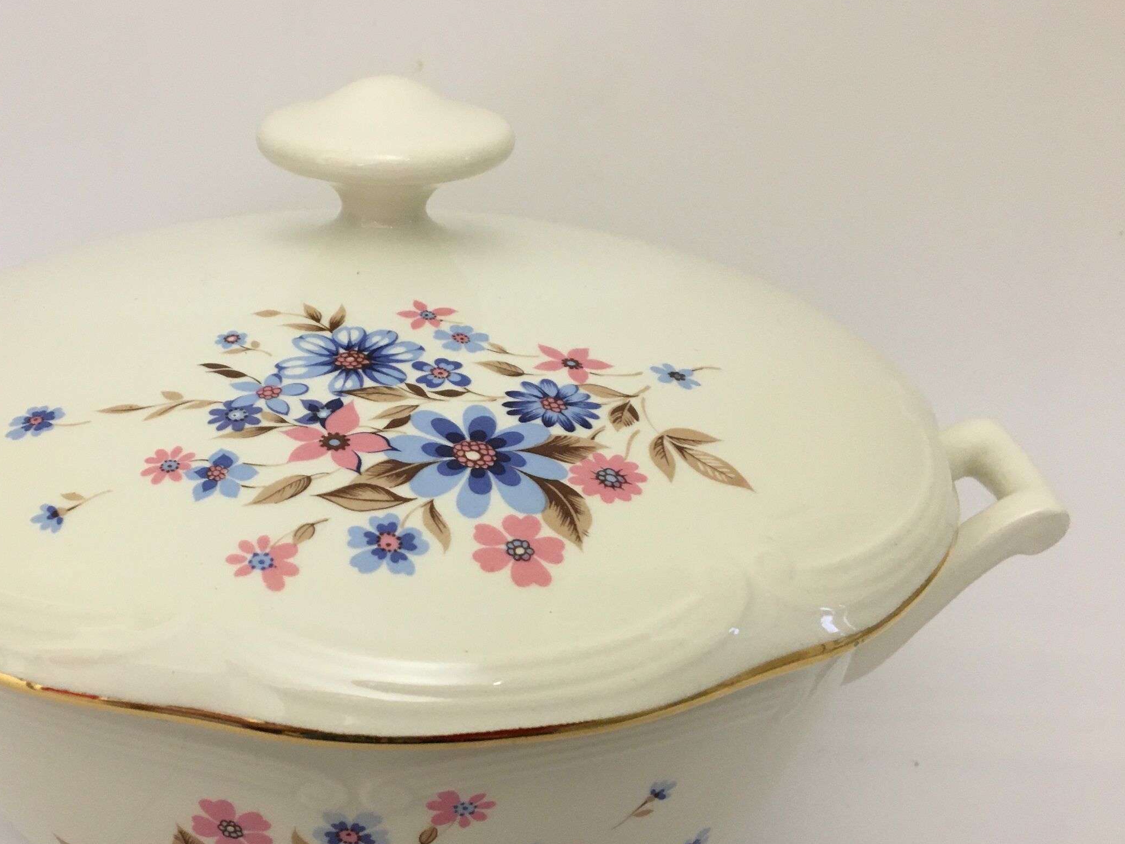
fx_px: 1235
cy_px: 536
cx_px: 390
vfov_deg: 37.4
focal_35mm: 38
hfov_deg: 48.3
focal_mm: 4.15
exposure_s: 1/33
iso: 125
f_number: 2.2
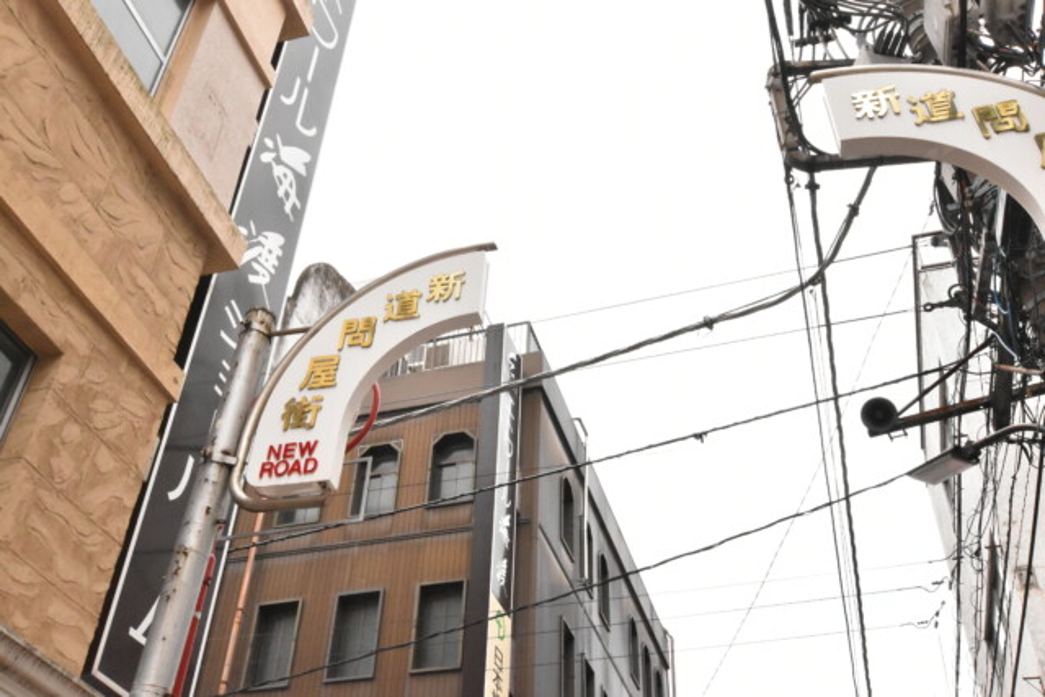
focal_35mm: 36
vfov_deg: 36.9
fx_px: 1045
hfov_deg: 53.1
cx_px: 522
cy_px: 348
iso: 6400
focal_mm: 24
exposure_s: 1/1000
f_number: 16
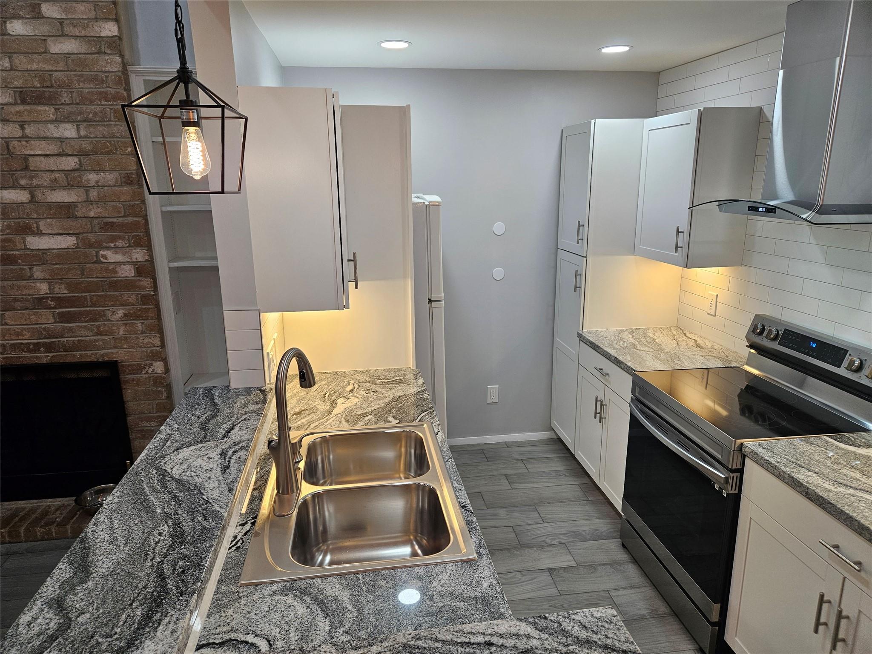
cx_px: 436
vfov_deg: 58.9
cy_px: 327
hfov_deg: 73.9
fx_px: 579
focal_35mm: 23
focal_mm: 5.4
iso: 100
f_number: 1.8
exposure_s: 1/120
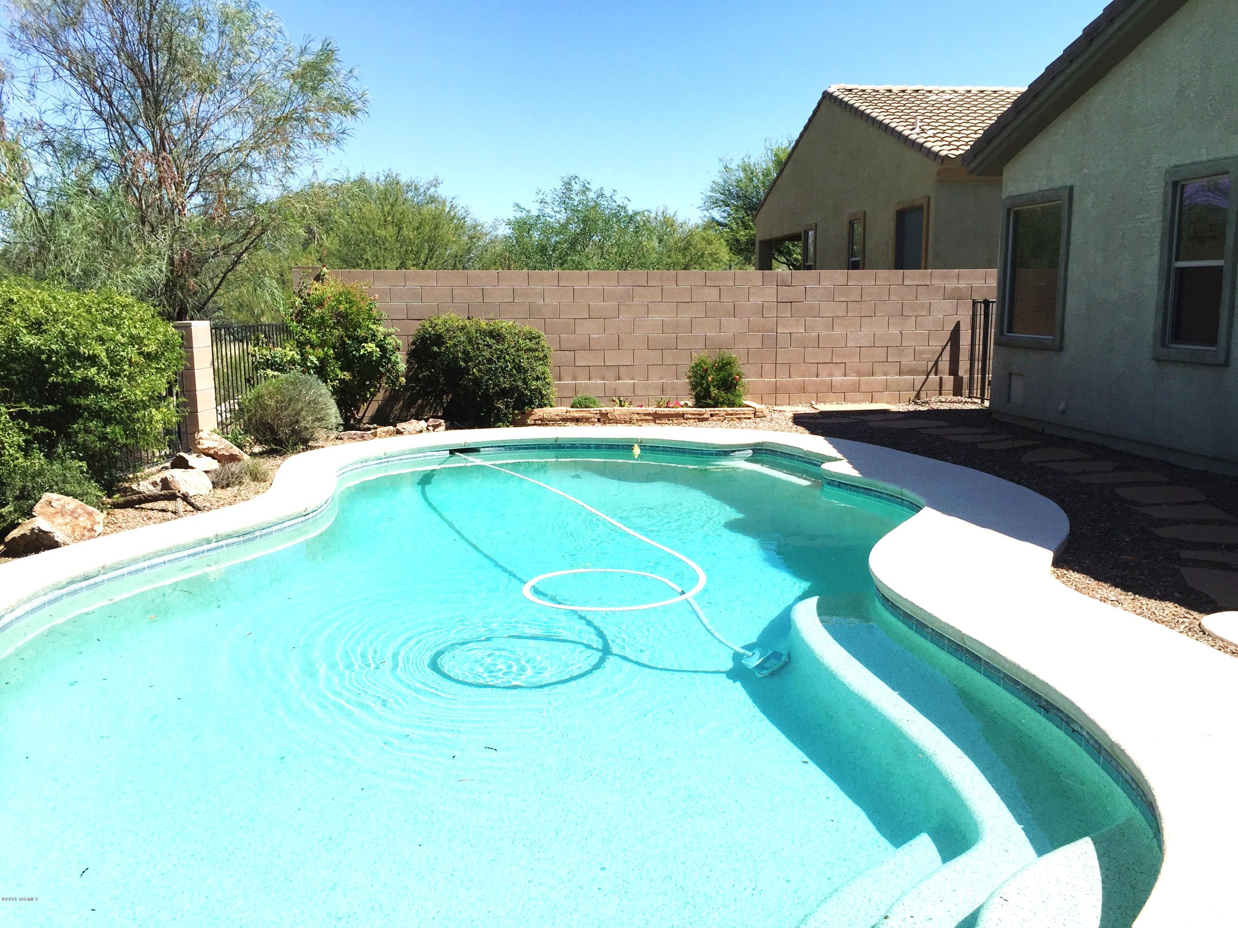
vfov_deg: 48.2
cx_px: 619
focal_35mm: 29
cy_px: 464
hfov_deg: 61.7
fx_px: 1037
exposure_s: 1/2475
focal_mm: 4.15
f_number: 2.2
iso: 32
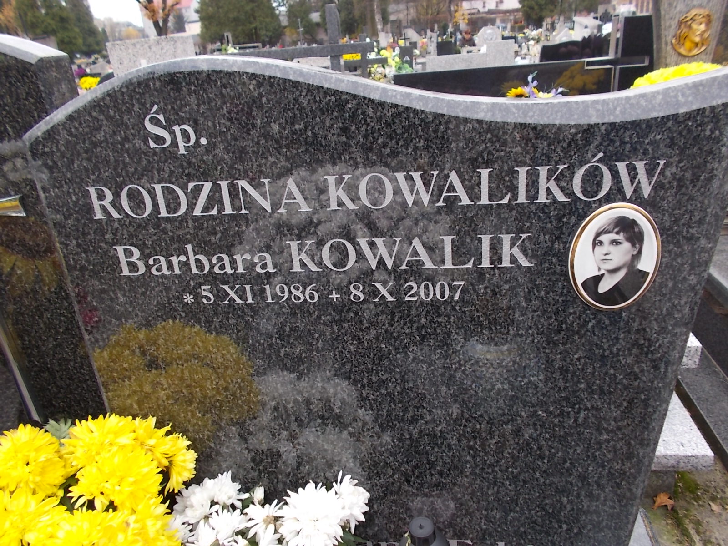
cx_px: 364
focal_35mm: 26
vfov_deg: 53.1
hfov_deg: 67.3
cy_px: 273
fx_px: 547
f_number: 3.2
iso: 80
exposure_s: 1/100
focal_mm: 4.6
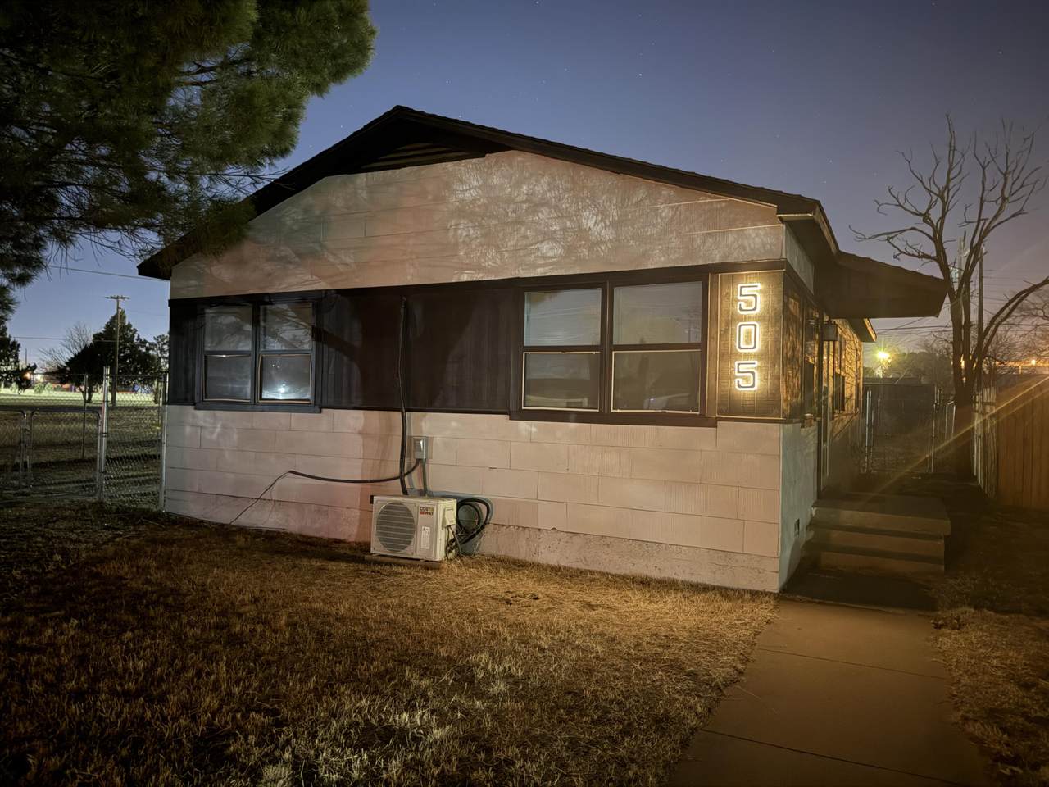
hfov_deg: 71.6
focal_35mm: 24
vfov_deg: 56.8
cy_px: 394
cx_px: 524
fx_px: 727
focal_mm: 6.76
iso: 2500
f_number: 1.78
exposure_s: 1/2
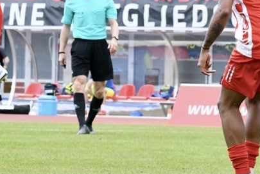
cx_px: -103
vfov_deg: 3.9
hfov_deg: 5.9
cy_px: -11
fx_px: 2513
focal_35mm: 348
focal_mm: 110
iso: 2500
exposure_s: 1/1600
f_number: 8
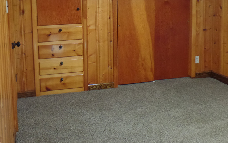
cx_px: 72
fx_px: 242
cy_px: 13
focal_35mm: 39
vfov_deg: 31.2
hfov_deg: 49.3
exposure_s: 1/15
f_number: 2.8
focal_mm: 4.1
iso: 400
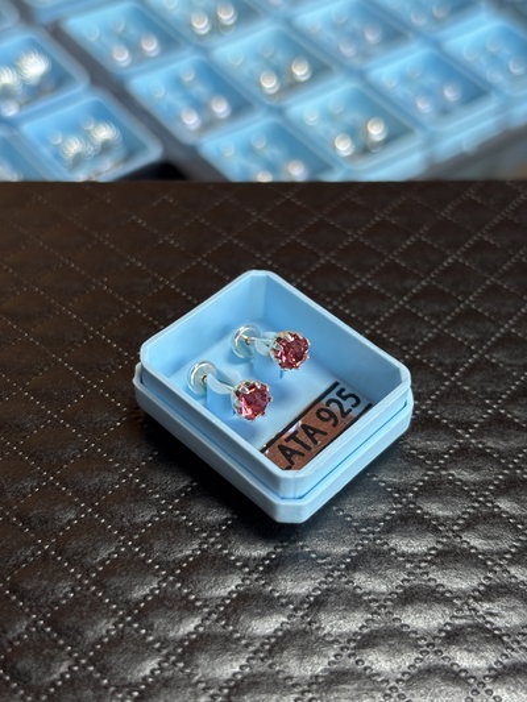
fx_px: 1055
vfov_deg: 36.8
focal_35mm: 52
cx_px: 264
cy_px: 351
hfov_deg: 28.0
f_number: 1.6
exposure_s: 1/78
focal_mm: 5.96
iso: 50
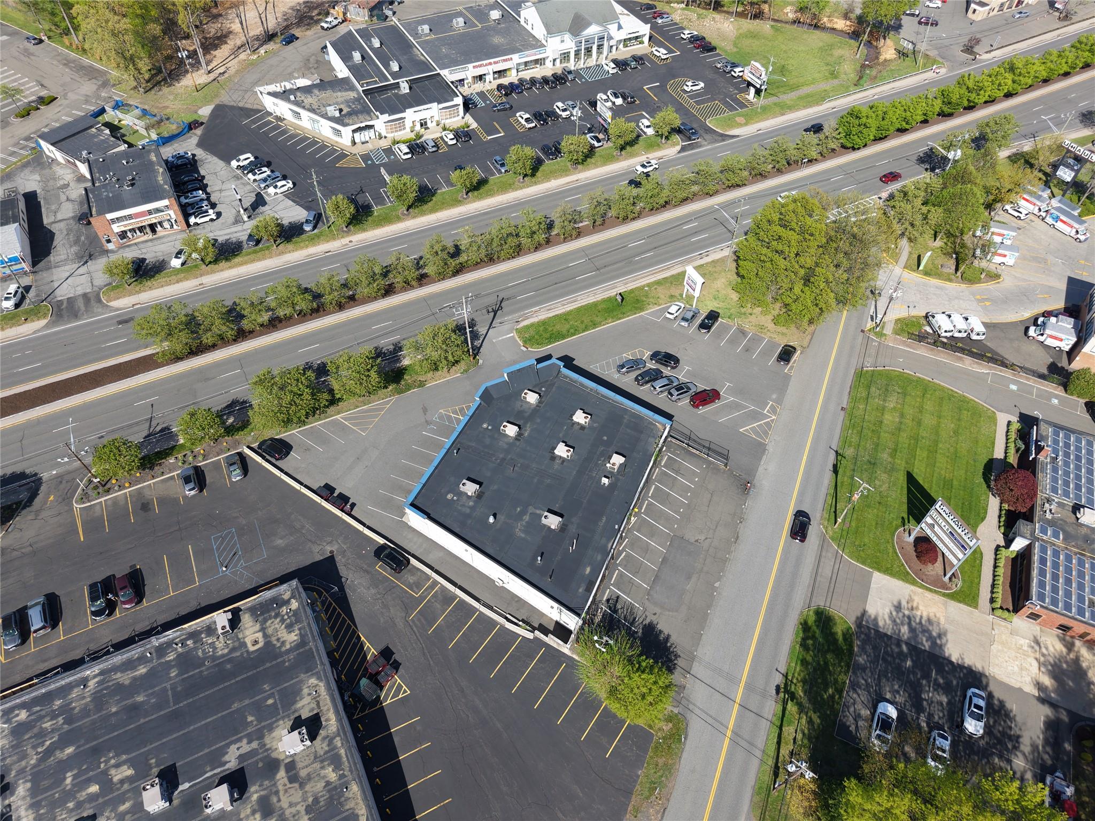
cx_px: 548
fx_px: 759
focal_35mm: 24
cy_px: 410
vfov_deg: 56.8
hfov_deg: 71.6
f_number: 1.8
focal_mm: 8.67
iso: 180
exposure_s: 1/3200
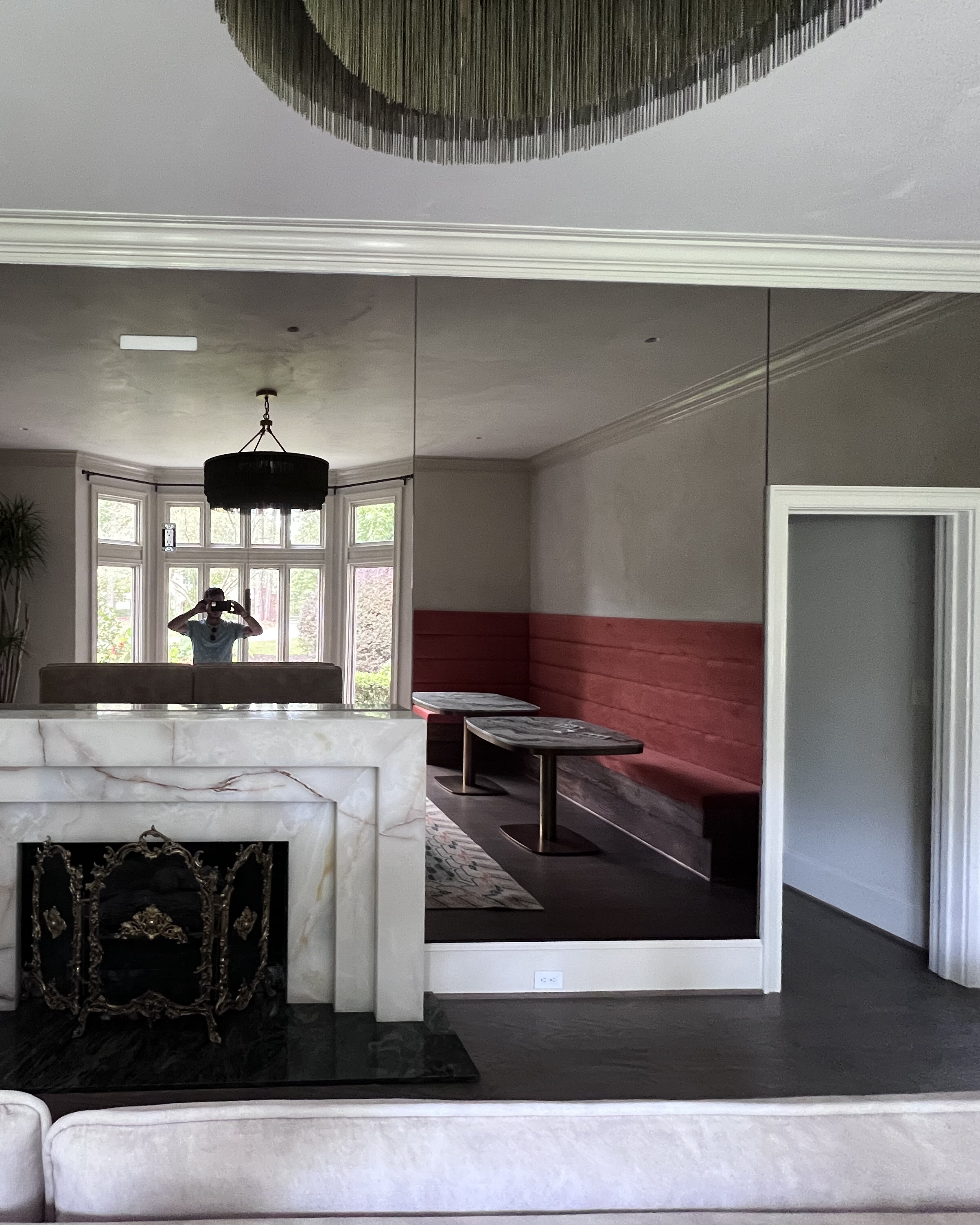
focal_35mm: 17
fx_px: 616
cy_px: 613
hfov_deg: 71.6
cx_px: 242
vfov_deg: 89.6
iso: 400
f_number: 1.8
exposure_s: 1/60
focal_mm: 1.57
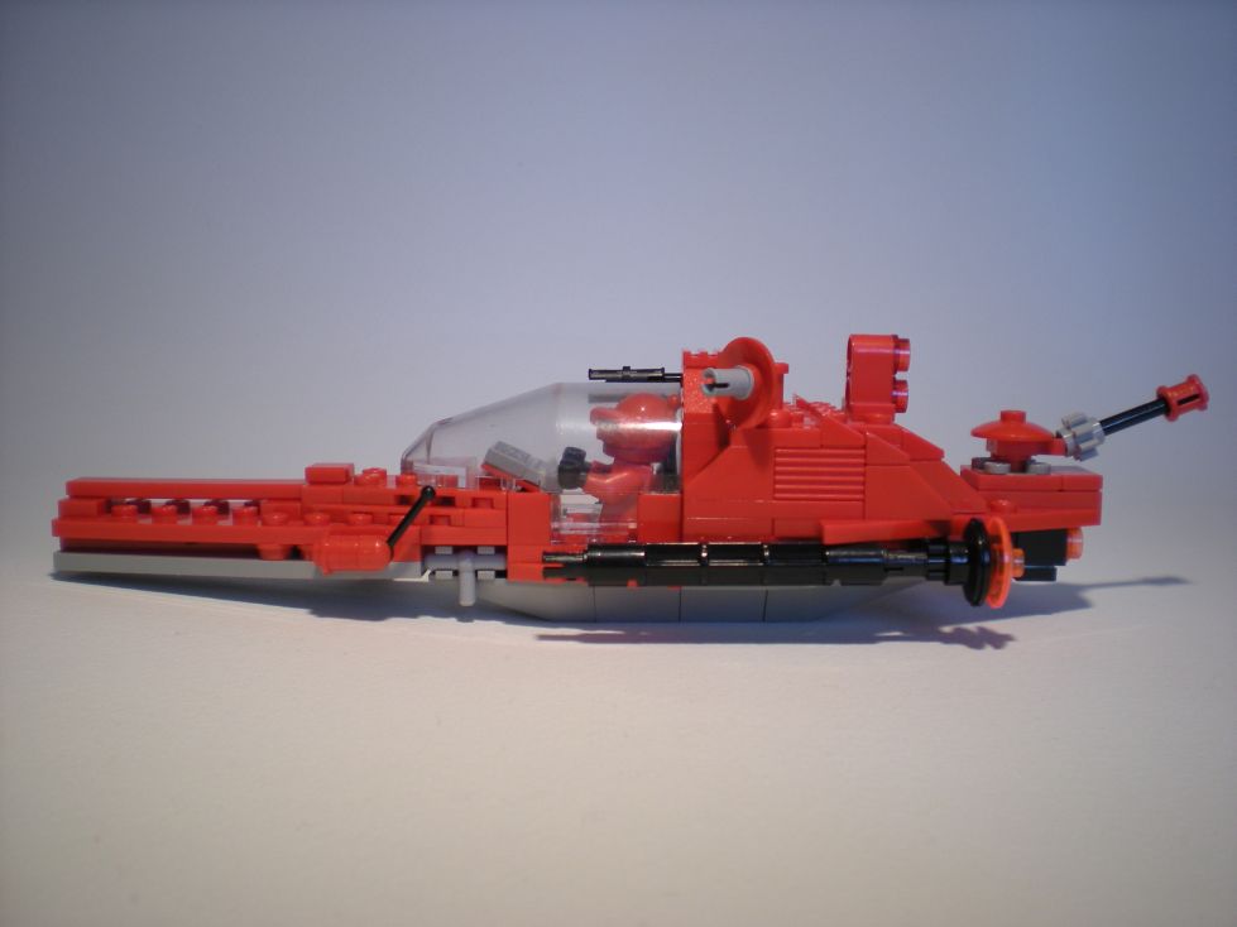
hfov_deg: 49.0
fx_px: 1358
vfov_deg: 37.7
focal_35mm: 38
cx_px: 618
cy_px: 464
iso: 64
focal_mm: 6.3
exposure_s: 1/59
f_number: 3.1
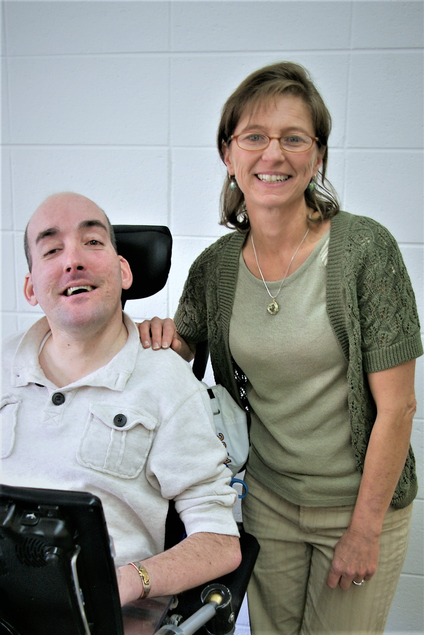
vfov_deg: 55.1
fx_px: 609
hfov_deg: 38.4
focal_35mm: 34
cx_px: 212
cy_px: 318
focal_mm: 23
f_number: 4
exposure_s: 1/30
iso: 200
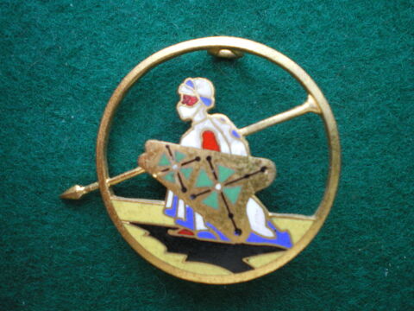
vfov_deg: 37.7
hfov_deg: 49.0
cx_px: 207
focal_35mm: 38
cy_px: 156
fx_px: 454
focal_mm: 6.3
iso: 400
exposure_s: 1/50
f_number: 3.1
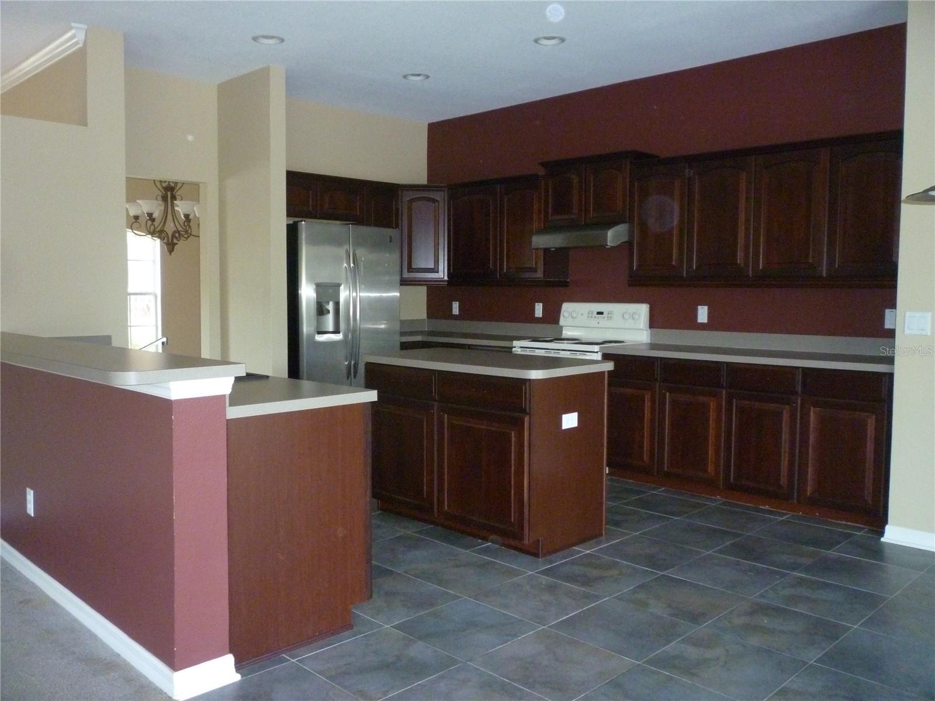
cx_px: 468
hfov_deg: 61.7
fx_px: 783
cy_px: 350
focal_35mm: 29
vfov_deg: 48.2
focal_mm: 5.2
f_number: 3.3
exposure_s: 1/30
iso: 640
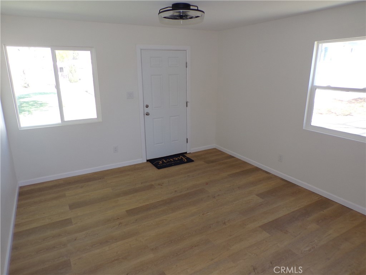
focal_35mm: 24
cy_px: 138
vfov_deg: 56.8
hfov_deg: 71.6
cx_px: 183
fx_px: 254
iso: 100
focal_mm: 4.3
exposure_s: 1/70
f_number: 3
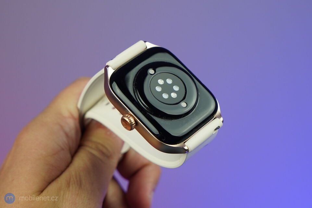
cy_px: 104
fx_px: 407
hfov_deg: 41.9
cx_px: 156
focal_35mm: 47
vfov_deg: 28.6
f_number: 7.1
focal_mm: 47
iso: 500
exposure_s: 1/160
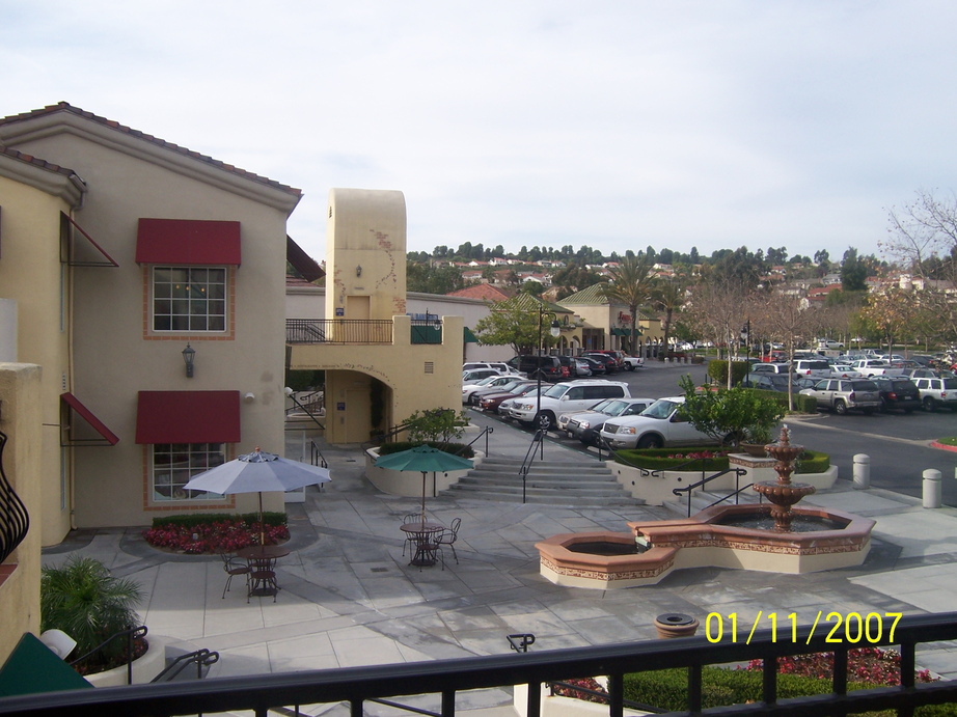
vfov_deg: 42.9
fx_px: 912
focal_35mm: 33
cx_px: 478
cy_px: 358
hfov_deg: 55.4
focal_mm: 5.5
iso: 80
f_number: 3.4
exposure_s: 1/750
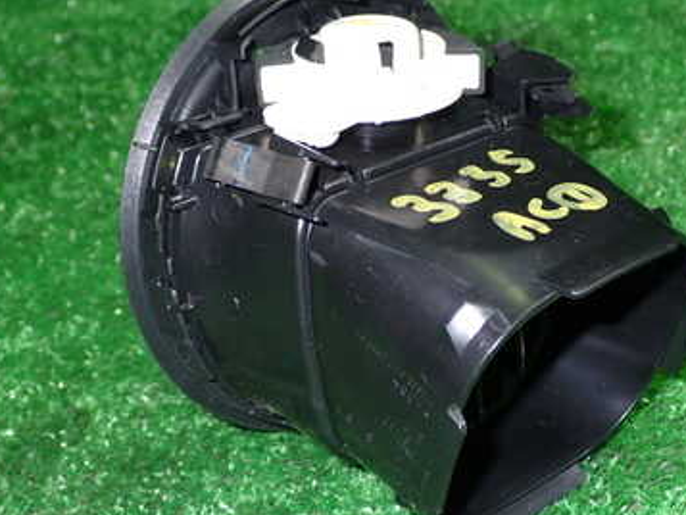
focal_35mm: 74
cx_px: 429
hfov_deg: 26.2
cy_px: 246
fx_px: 1467
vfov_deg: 19.9
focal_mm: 7.84
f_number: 2.9
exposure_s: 1/40
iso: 200
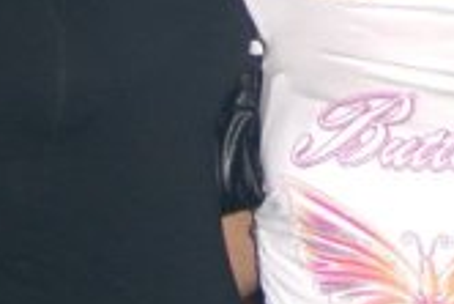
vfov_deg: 9.3
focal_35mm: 143
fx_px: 1805
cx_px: 558
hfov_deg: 13.9
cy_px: -205
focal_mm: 7.9
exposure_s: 1/60
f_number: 2.8
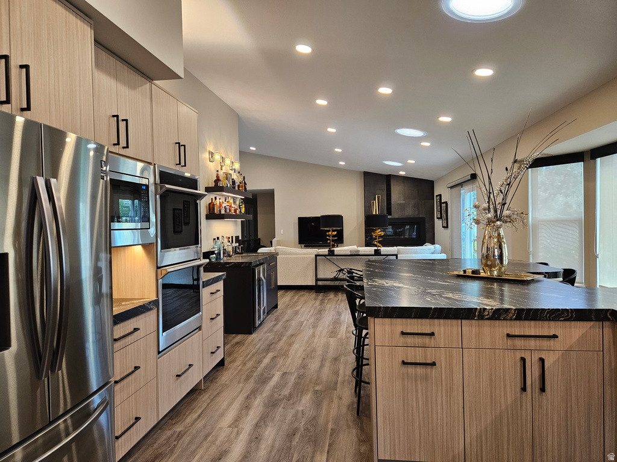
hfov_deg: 73.9
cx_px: 308
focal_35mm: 23
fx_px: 410
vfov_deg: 58.9
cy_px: 231
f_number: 1.8
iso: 200
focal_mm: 5.4
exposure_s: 1/120
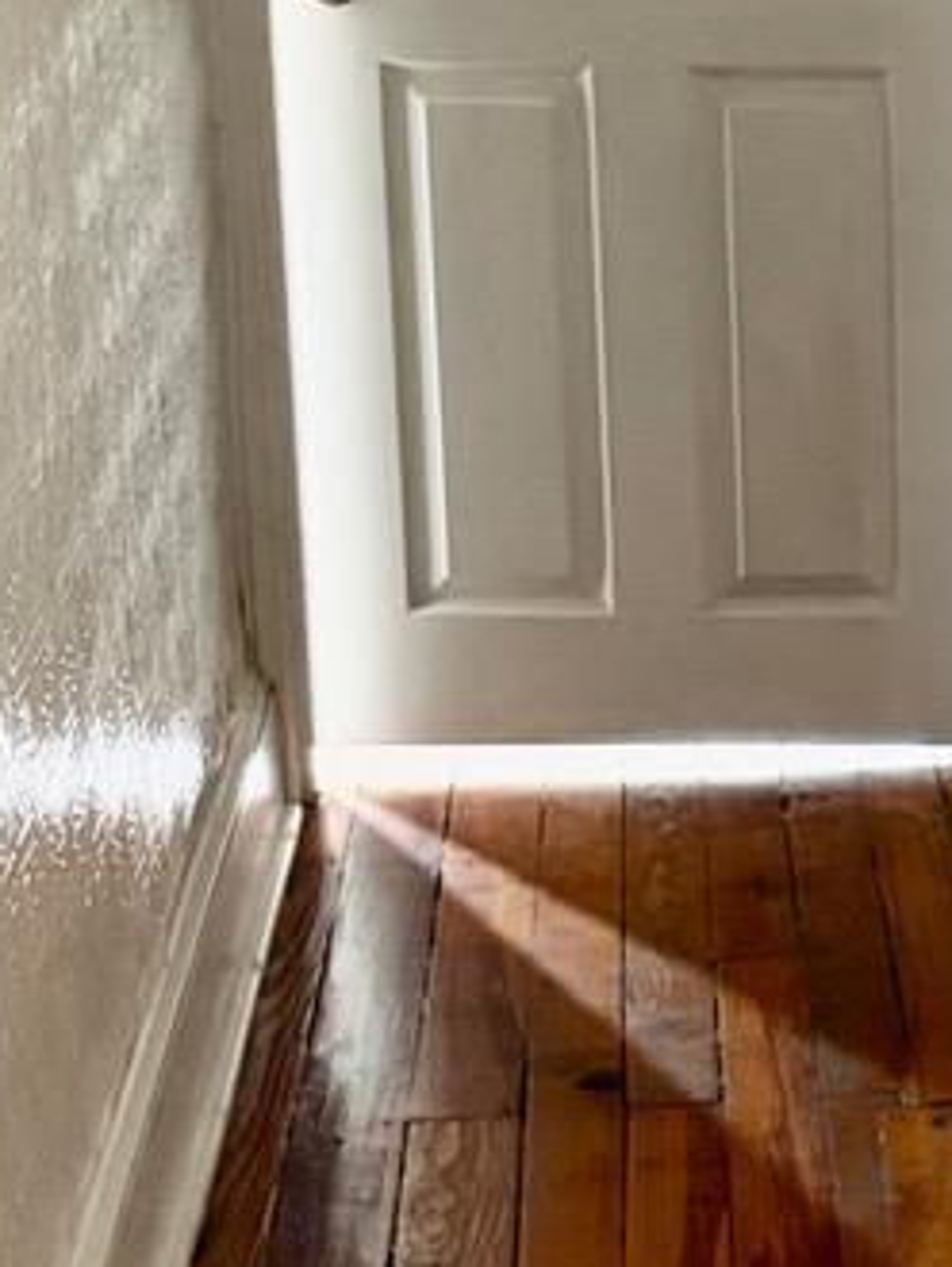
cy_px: 814
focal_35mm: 121
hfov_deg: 11.7
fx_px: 4431
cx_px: 1424
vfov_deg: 16.2
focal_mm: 5.96
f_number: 1.6
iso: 320
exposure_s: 1/60
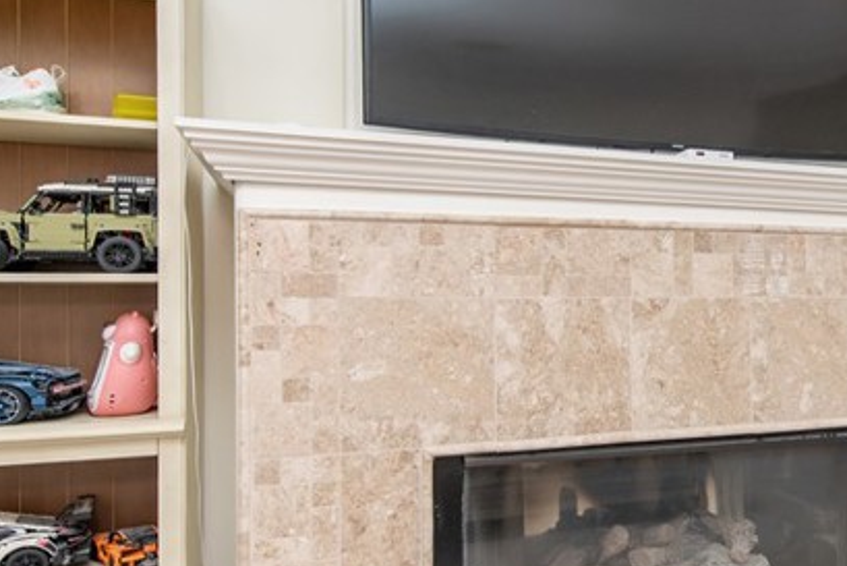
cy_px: 304
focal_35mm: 35
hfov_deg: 51.0
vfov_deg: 37.9
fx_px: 824
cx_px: 681
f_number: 4.5
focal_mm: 14
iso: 200
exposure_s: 1/80
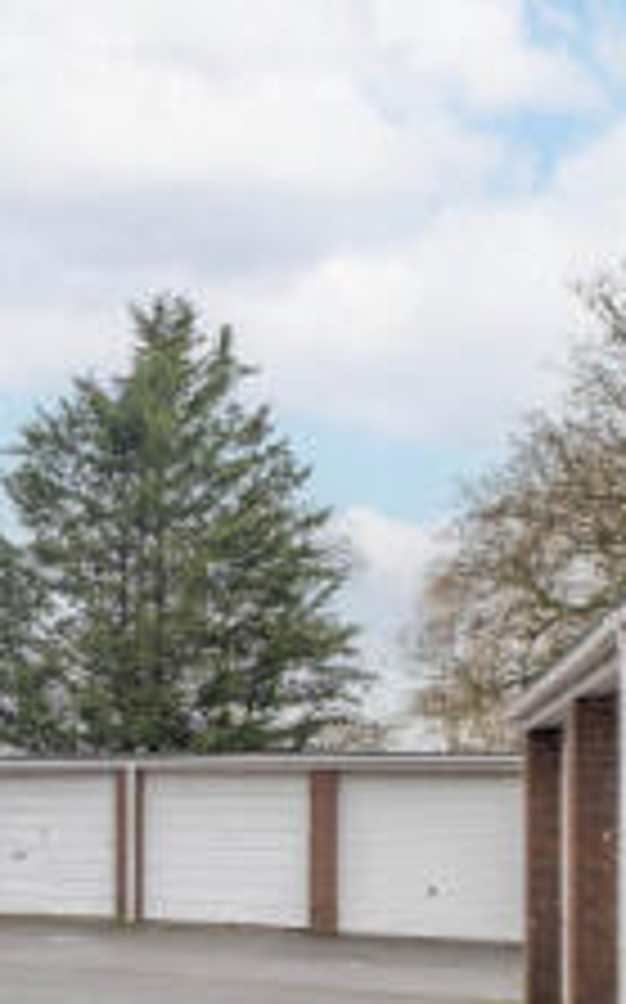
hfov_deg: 25.7
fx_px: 1231
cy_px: 840
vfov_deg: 41.9
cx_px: -119
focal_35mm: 45
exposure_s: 1/100
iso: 400
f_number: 5.6
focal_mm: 10
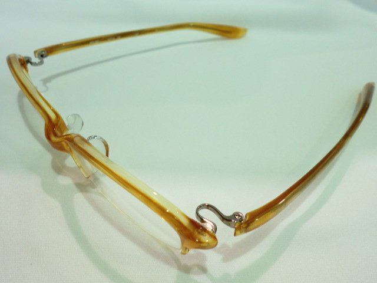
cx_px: 188
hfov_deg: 56.8
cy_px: 142
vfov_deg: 44.2
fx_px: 349
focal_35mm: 32
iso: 80
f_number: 3.5
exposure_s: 1/60
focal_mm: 5.8
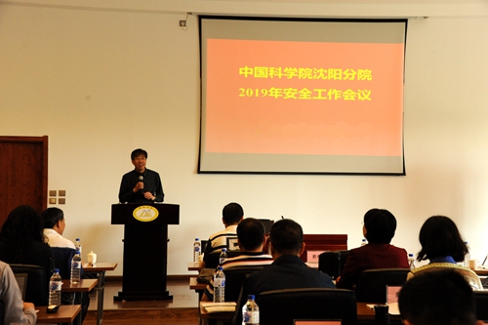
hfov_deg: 34.5
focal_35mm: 58
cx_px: 244
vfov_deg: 23.4
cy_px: 162
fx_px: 786
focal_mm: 58
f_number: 6.3
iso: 3200
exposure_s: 1/80
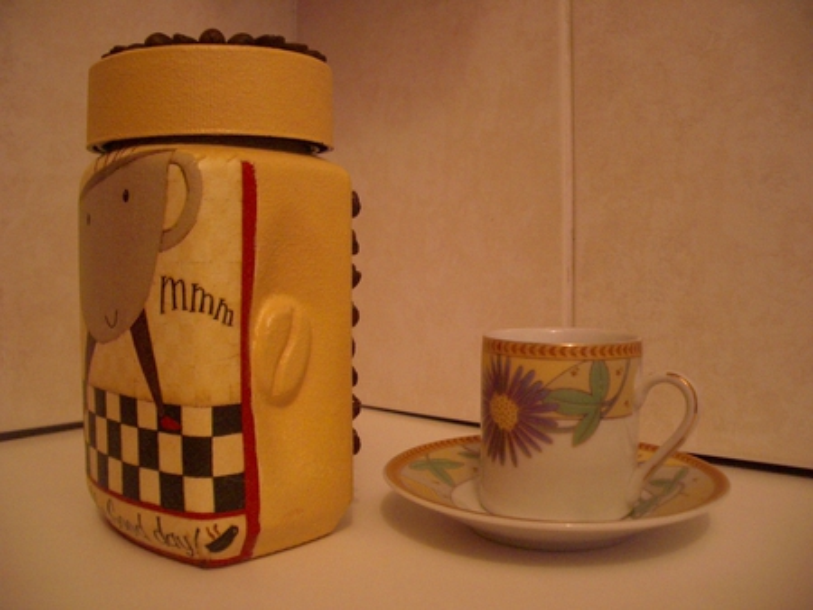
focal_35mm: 35
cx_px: 406
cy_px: 305
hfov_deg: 52.6
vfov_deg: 40.7
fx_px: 822
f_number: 2.6
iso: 200
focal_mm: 5.8
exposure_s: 1/30
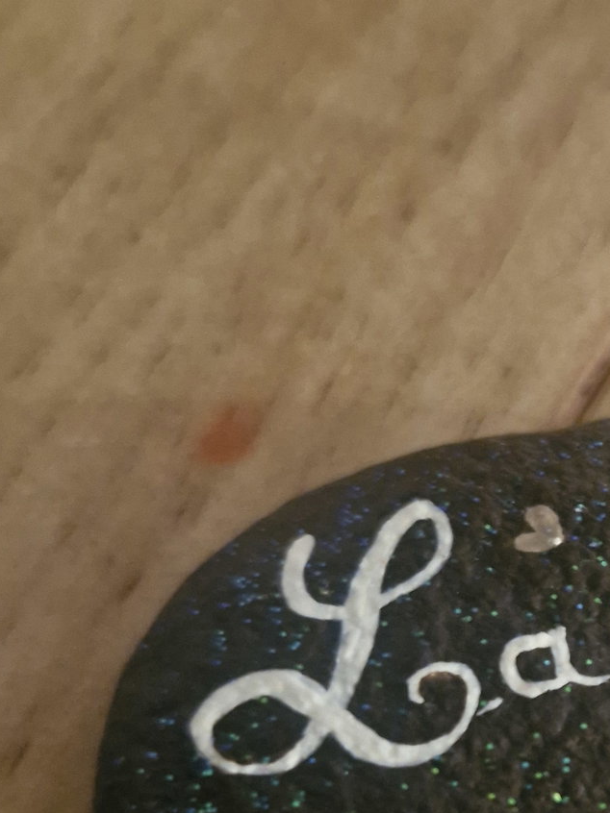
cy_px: 702
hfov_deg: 23.3
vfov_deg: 31.9
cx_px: 710
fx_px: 1363
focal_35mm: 58
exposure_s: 1/25
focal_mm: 5.54
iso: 800
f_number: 1.8
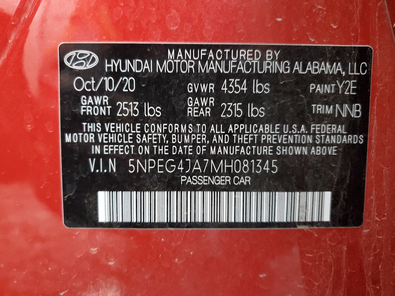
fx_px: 297
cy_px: 148
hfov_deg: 67.3
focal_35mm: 26
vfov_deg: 53.1
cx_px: 198
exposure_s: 1/40
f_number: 1.5
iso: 366
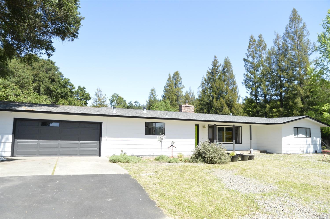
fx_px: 220
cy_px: 110
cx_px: 165
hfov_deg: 73.8
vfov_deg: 53.0
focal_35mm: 24
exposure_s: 1/8000
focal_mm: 24
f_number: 4.5
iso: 3200
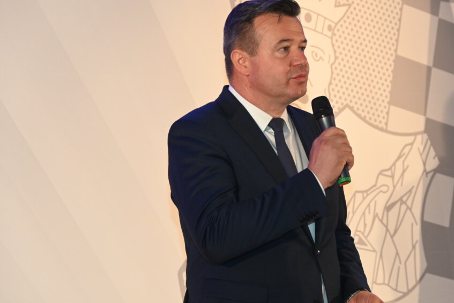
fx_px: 1829
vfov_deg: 9.5
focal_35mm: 145
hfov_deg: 14.1
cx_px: 257
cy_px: 154
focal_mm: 120
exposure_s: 1/125
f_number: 6.3
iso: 3600
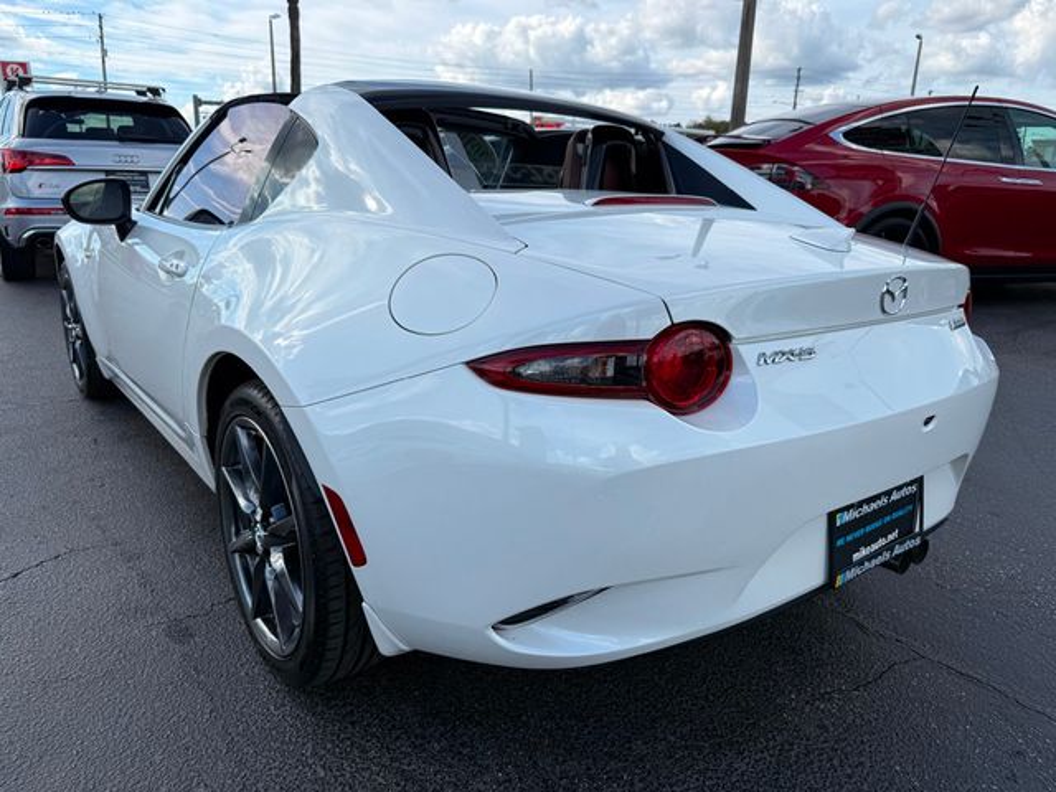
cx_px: 528
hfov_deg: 71.6
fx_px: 732
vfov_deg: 56.8
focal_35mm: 24
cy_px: 396
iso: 80
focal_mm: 6.76
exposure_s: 1/4167
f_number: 1.78
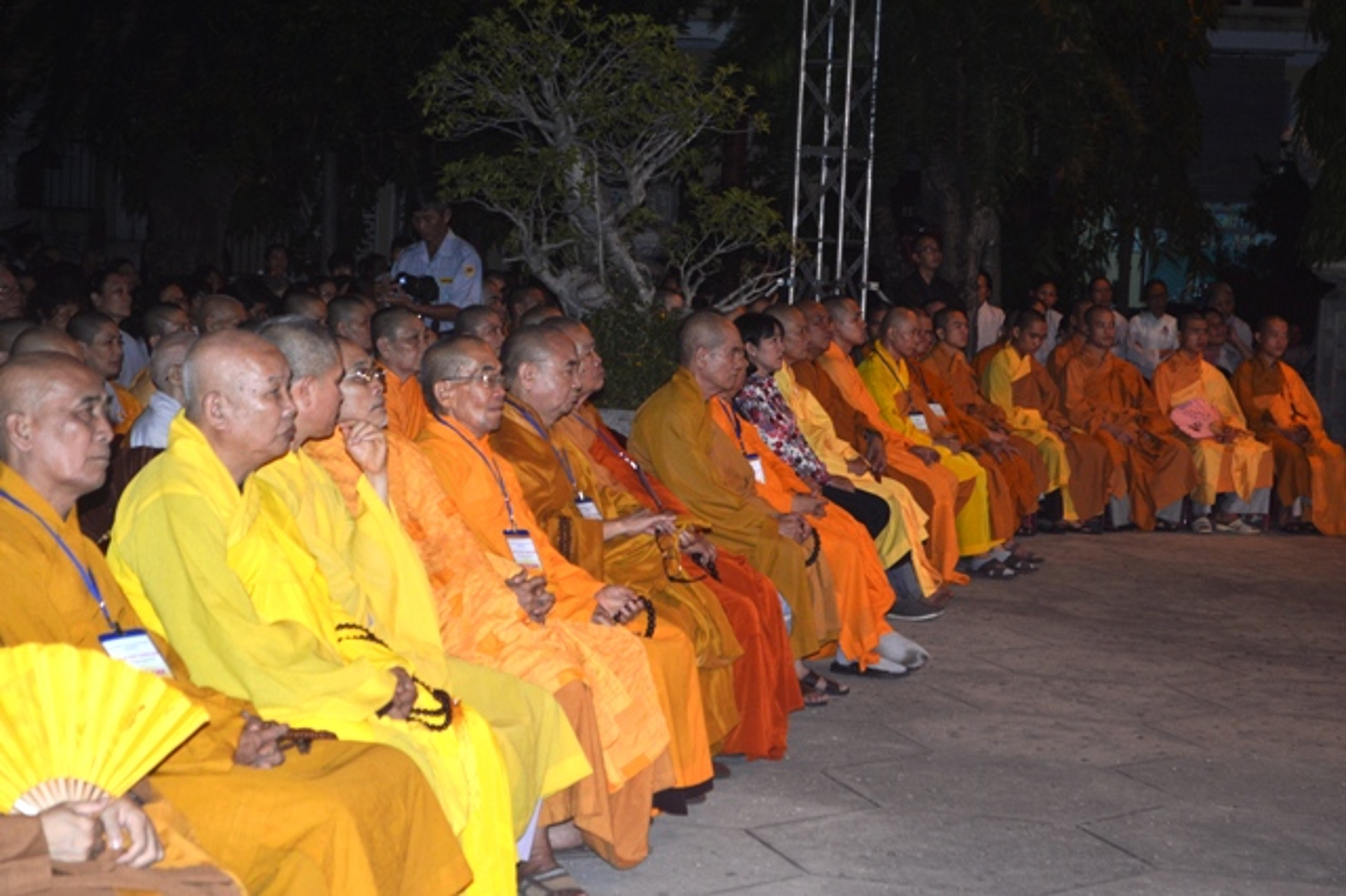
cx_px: 673
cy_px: 448
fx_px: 2690
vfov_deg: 18.9
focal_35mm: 72
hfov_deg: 28.1
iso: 400
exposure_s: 1/60
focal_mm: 48
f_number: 5.6
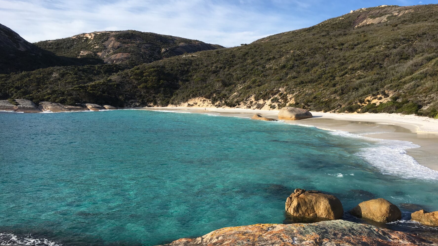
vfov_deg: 36.6
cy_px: 103
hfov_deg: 61.0
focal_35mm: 32
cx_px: 218
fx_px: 372
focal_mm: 4.15
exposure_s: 1/1282
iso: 25
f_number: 2.2
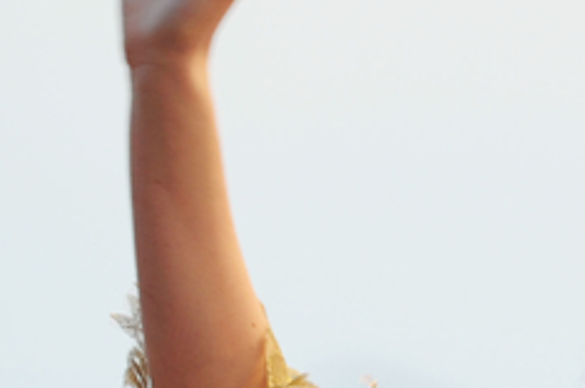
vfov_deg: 1.8
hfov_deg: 2.7
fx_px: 12430
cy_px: 185
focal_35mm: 766
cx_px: 672
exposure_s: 1/200
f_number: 4
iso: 800
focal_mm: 300
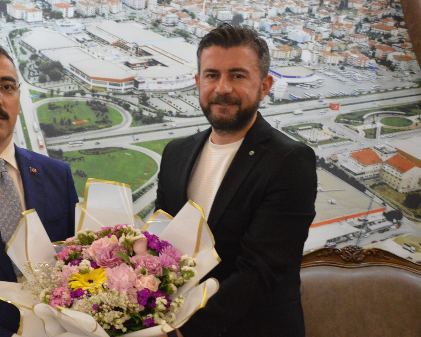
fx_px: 882
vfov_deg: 21.6
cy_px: 185
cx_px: 100
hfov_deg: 26.5
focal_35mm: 71
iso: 3200
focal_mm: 31
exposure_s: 1/50
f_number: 4
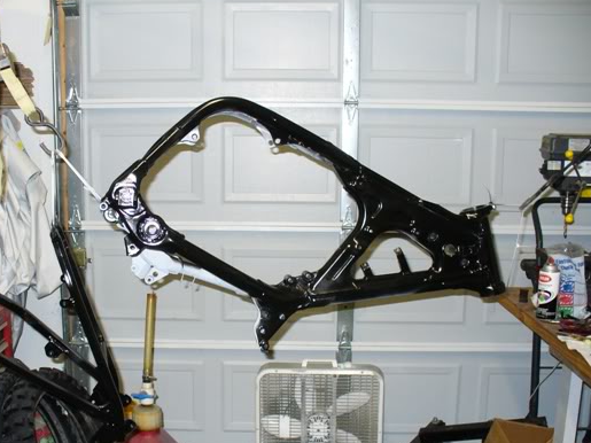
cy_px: 266
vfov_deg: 31.4
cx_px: 242
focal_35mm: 46
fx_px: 785
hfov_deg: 41.1
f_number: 2.8
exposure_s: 1/30
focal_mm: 6.1
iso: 200
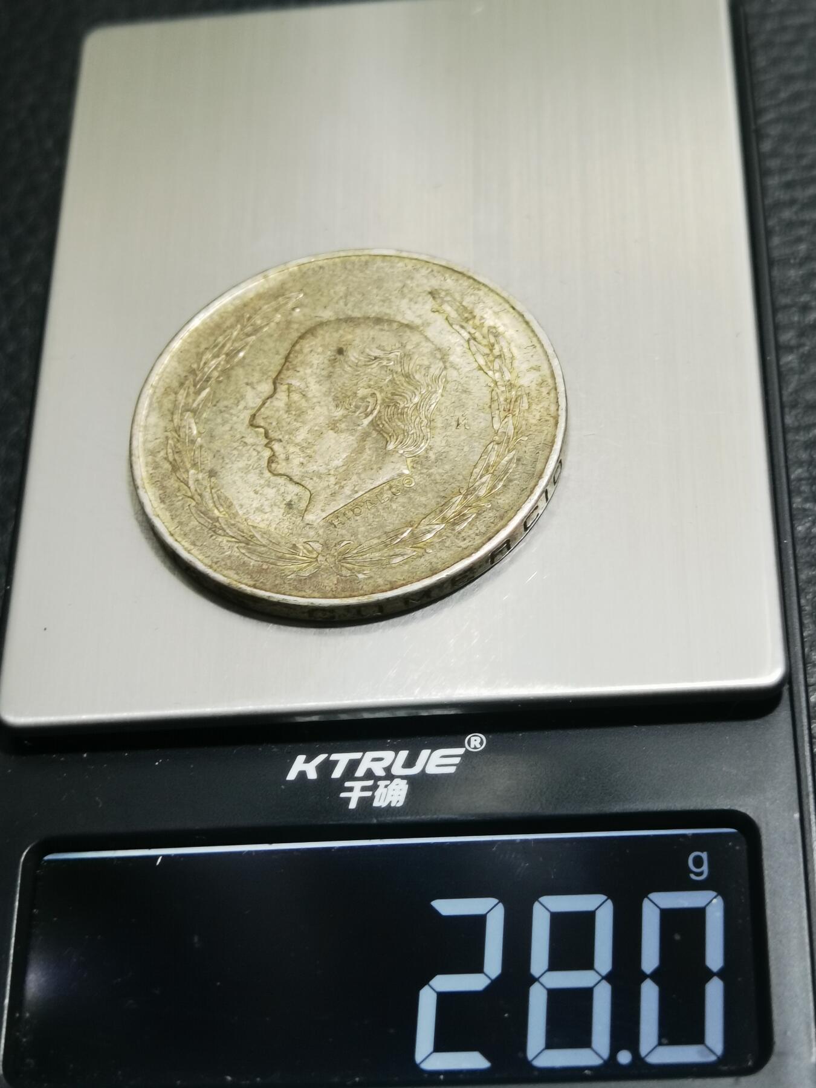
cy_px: 544
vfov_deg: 29.8
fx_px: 2043
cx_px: 408
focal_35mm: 65
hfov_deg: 22.6
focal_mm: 6.67
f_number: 1.9
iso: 100
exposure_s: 1/50
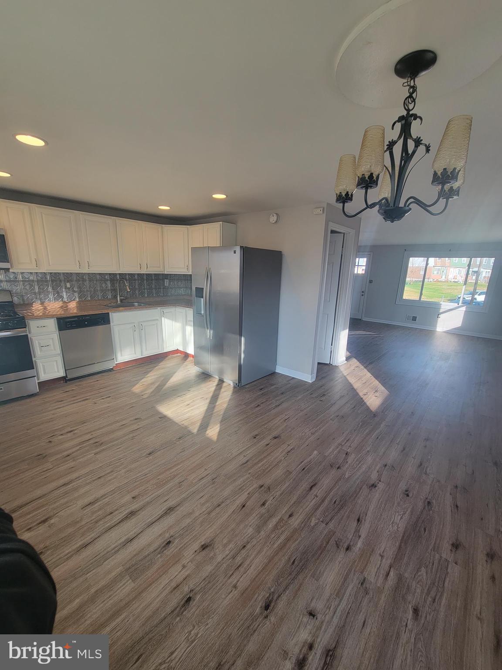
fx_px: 251
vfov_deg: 106.2
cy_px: 335
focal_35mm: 13
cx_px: 251
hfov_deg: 89.9
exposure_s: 1/60
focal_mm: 2.2
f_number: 2.2
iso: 50
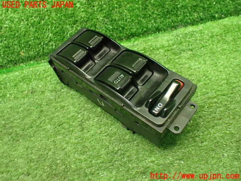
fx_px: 209
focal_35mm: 30
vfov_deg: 46.8
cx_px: 120
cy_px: 90
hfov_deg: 60.0
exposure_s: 1/50
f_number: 2.3
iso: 800
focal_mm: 5.4
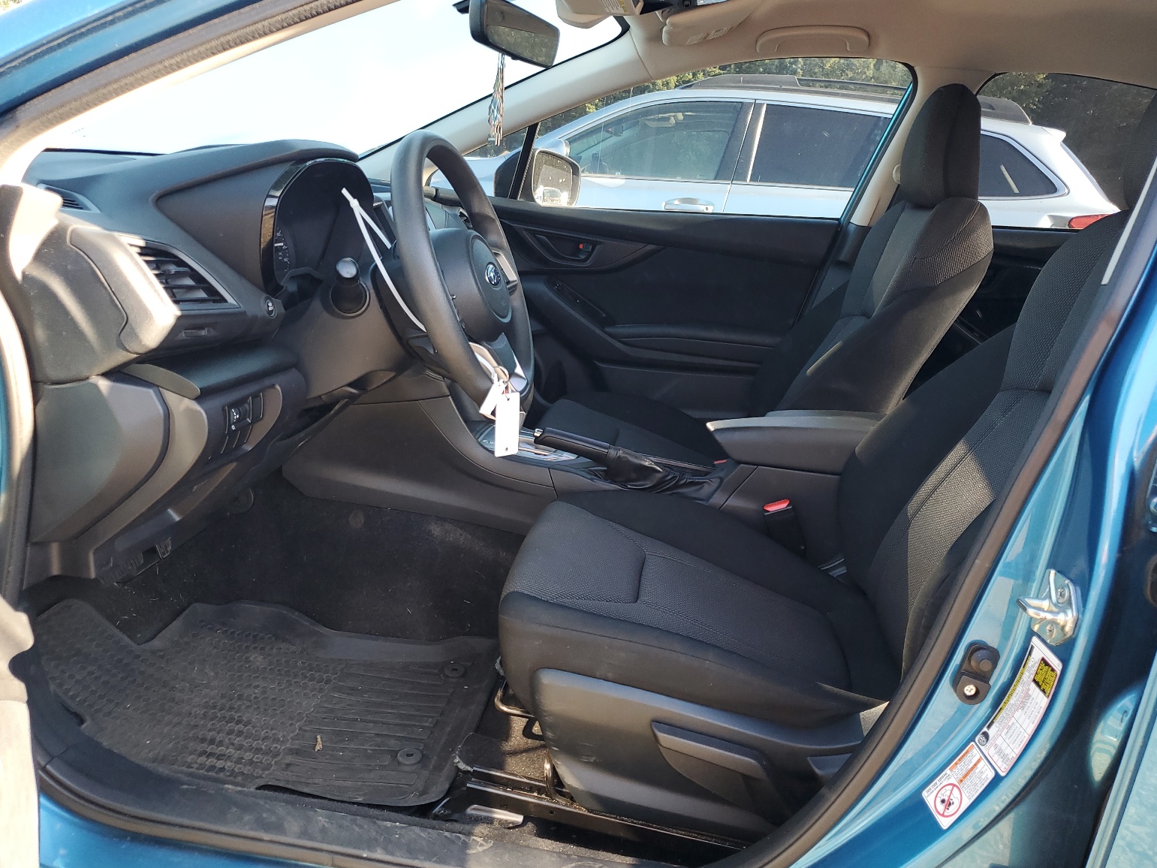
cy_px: 419
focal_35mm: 27
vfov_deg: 51.4
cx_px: 597
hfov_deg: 65.3
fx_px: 903
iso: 56
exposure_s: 1/120
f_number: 1.5
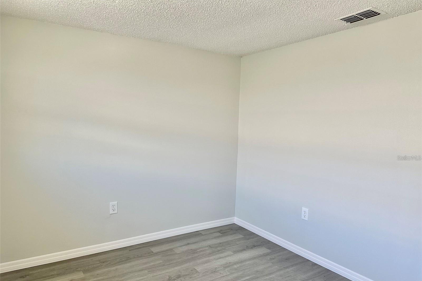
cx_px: 211
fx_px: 293
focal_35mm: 25
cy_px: 158
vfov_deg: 51.1
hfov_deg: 71.5
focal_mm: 6.86
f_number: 1.78
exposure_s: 1/120
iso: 160
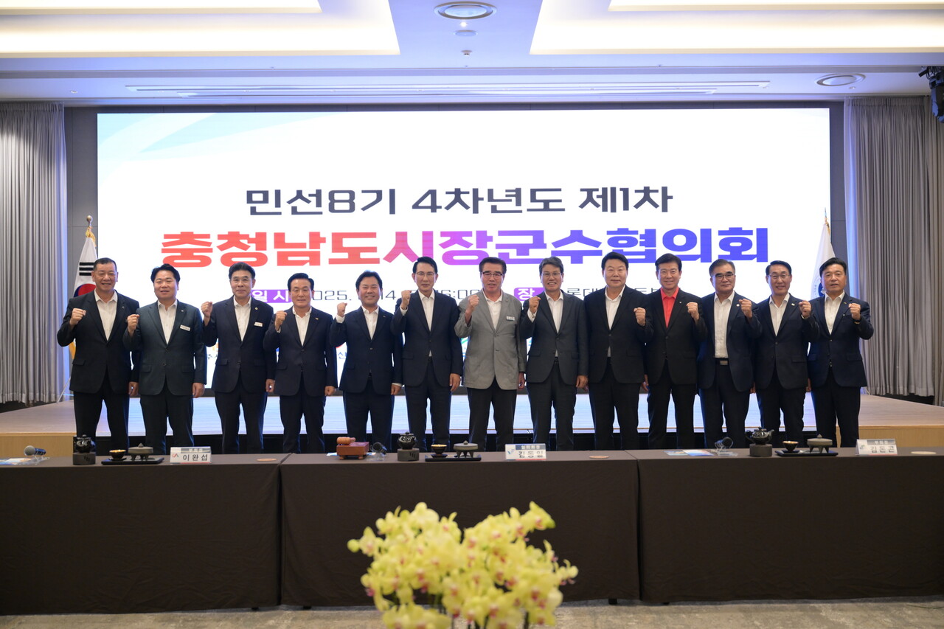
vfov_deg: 30.5
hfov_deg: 44.5
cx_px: 472
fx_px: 1154
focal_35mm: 44
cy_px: 314
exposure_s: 1/160
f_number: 2.8
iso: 1600
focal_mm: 44
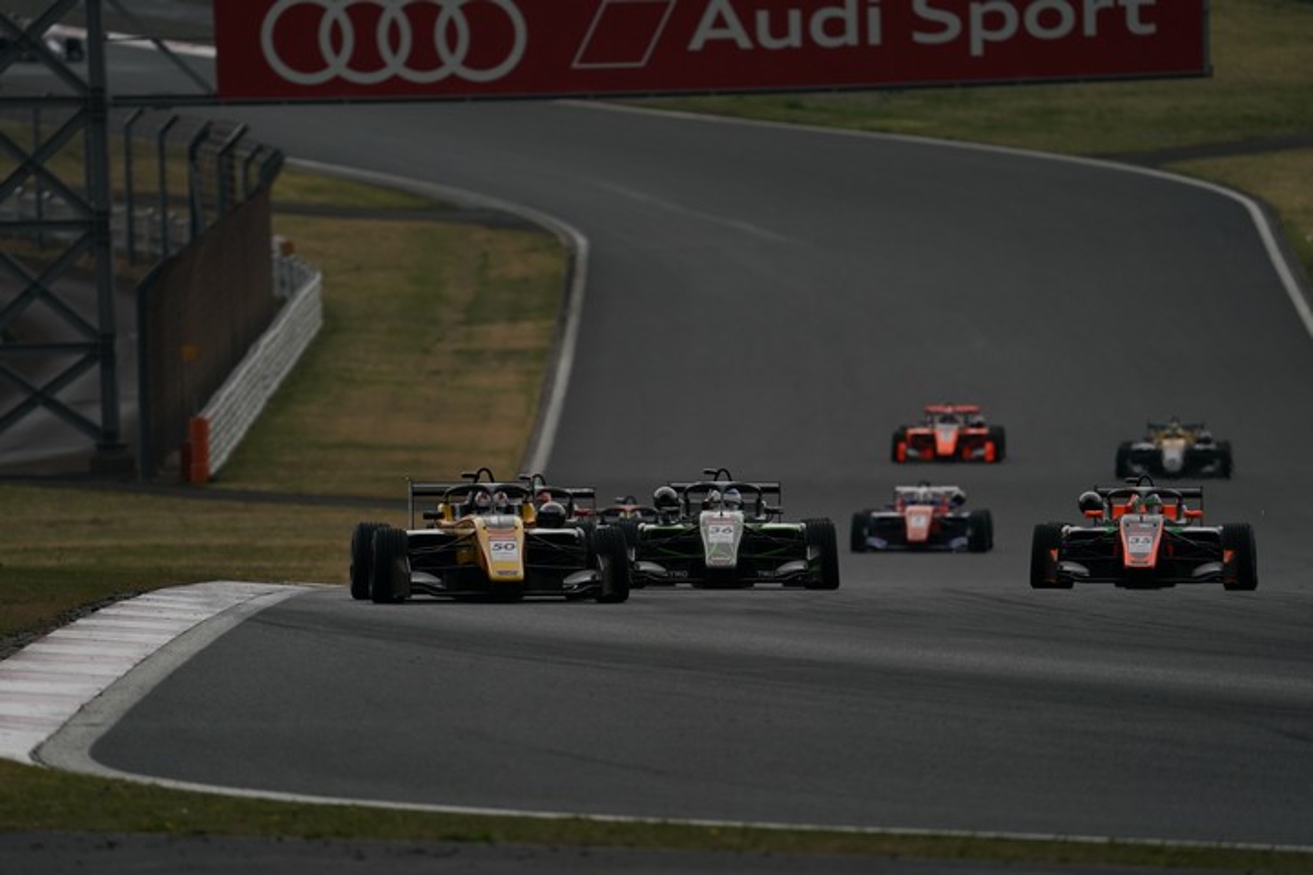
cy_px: 438
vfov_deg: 2.3
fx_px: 21882
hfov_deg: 3.4
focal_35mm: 600
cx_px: 656
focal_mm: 600
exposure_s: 1/800
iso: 800
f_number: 7.1
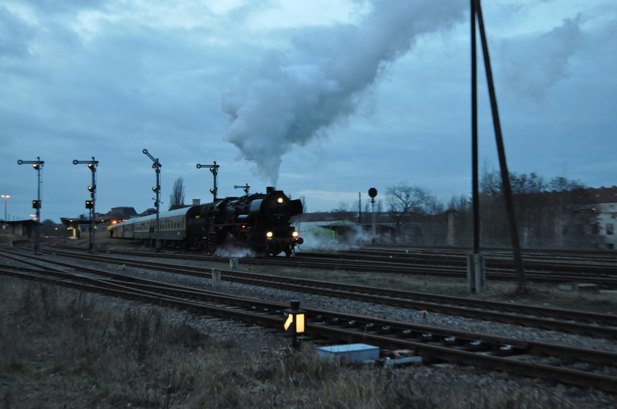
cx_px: 308
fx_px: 822
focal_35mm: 48
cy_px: 204
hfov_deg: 41.2
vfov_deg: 28.0
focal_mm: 32
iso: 1600
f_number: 4.8
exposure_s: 1/15
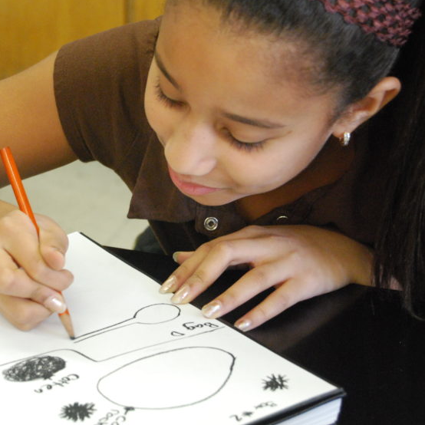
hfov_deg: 13.7
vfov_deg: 13.8
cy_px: 198
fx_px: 1761
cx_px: 114
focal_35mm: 127
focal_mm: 55
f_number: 5.6
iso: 1600
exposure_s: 1/60
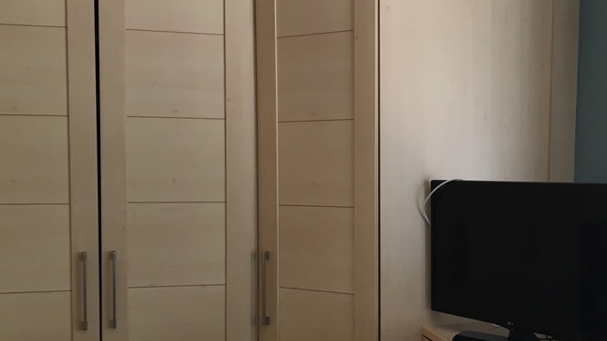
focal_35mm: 50
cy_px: 210
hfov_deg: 40.9
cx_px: 394
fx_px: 805
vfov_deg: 23.9
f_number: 2.2
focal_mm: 4.15
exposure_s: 1/33
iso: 64
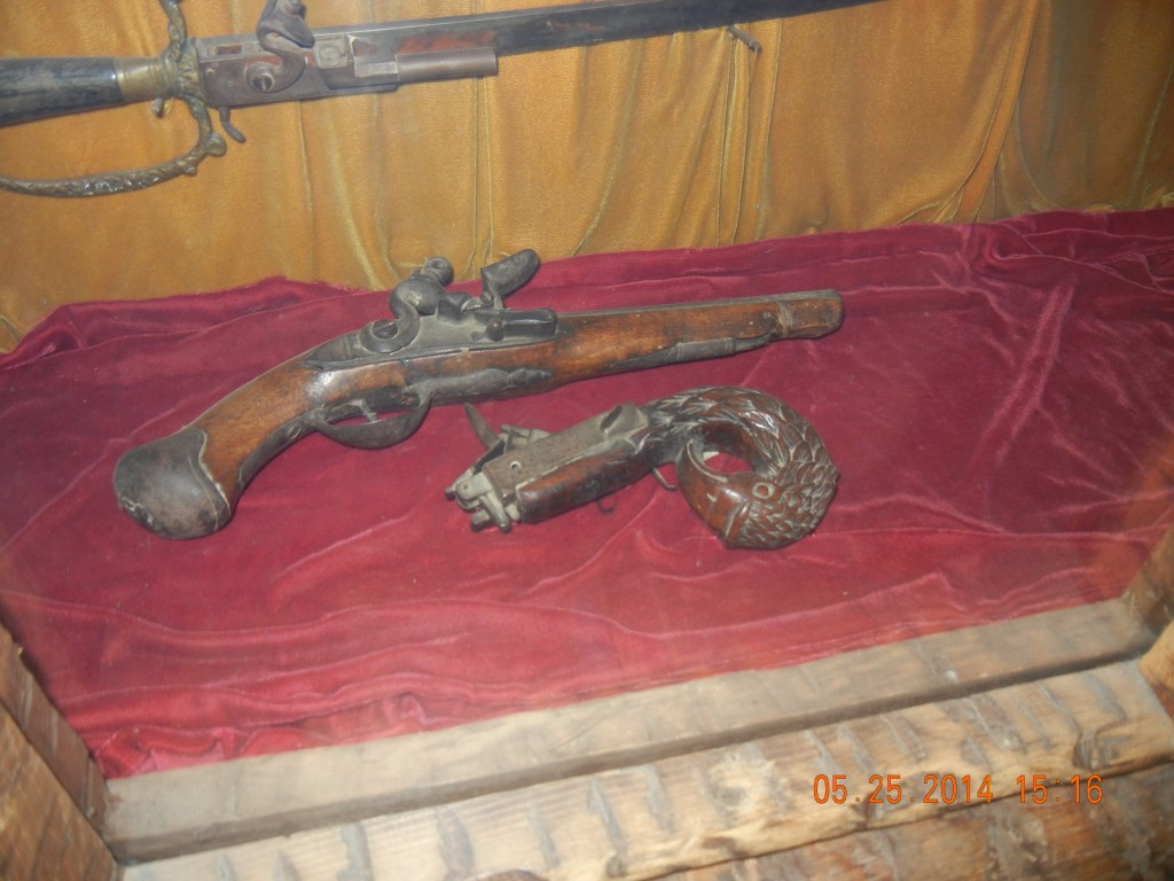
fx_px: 1017
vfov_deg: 46.8
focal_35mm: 30
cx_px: 587
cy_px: 440
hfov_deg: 60.0
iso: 200
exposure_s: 1/30
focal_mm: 5.4
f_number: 3.5
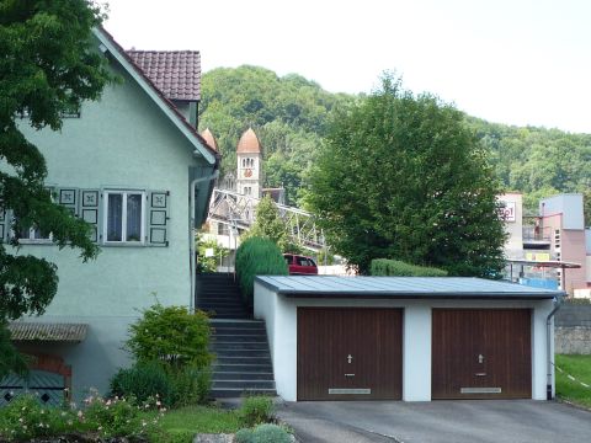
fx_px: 973
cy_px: 222
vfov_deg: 25.7
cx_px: 296
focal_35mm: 57
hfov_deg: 33.8
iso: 100
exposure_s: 1/160
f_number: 4
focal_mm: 5.8
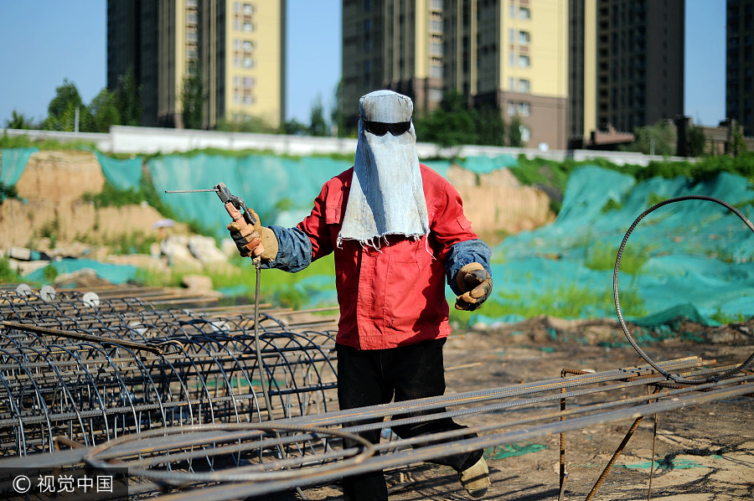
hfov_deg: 39.6
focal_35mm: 50
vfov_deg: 26.9
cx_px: 377
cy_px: 250
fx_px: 1046
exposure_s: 1/2500
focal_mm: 50
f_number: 1.8
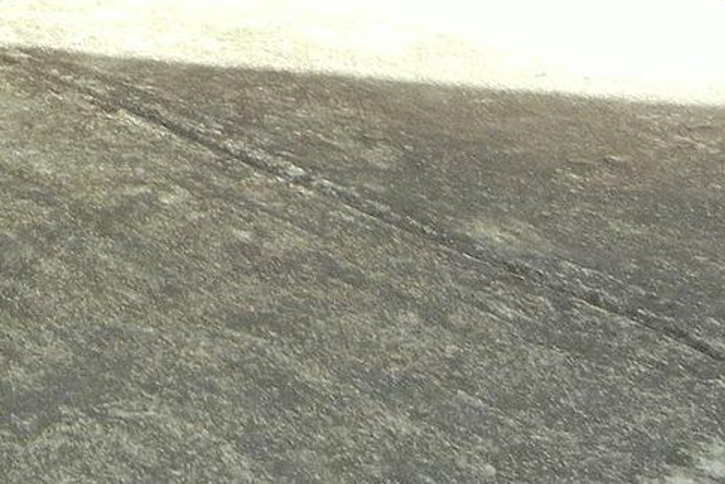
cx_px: -604
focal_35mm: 132
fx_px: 2659
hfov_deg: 13.8
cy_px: -328
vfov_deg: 9.9
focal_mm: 5.4
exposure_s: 1/306
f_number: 7
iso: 230
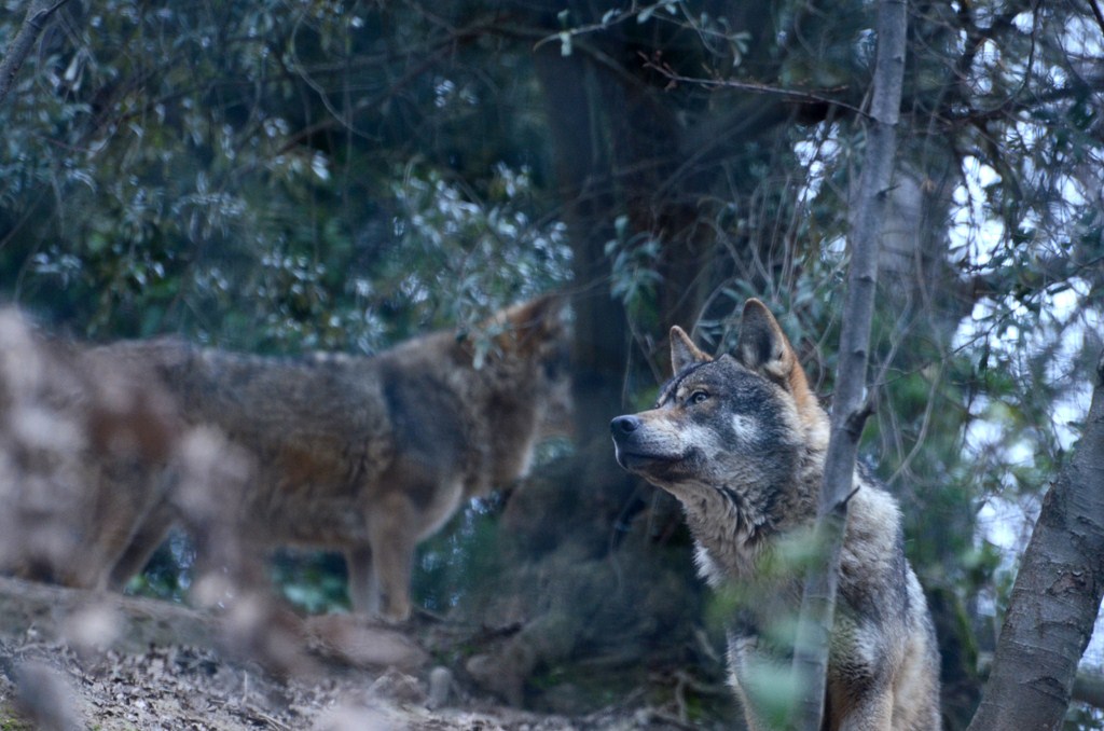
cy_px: 366
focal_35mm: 450
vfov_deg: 3.0
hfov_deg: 4.6
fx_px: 13770
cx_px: 552
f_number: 5.6
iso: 800
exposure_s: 1/50
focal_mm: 300
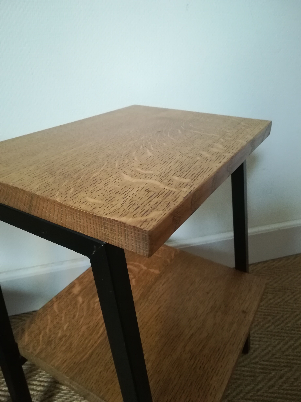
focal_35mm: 26
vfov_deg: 67.3
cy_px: 201
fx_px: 301
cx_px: 150
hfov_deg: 53.1
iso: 500
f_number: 2.2
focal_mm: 3.83
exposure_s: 1/25
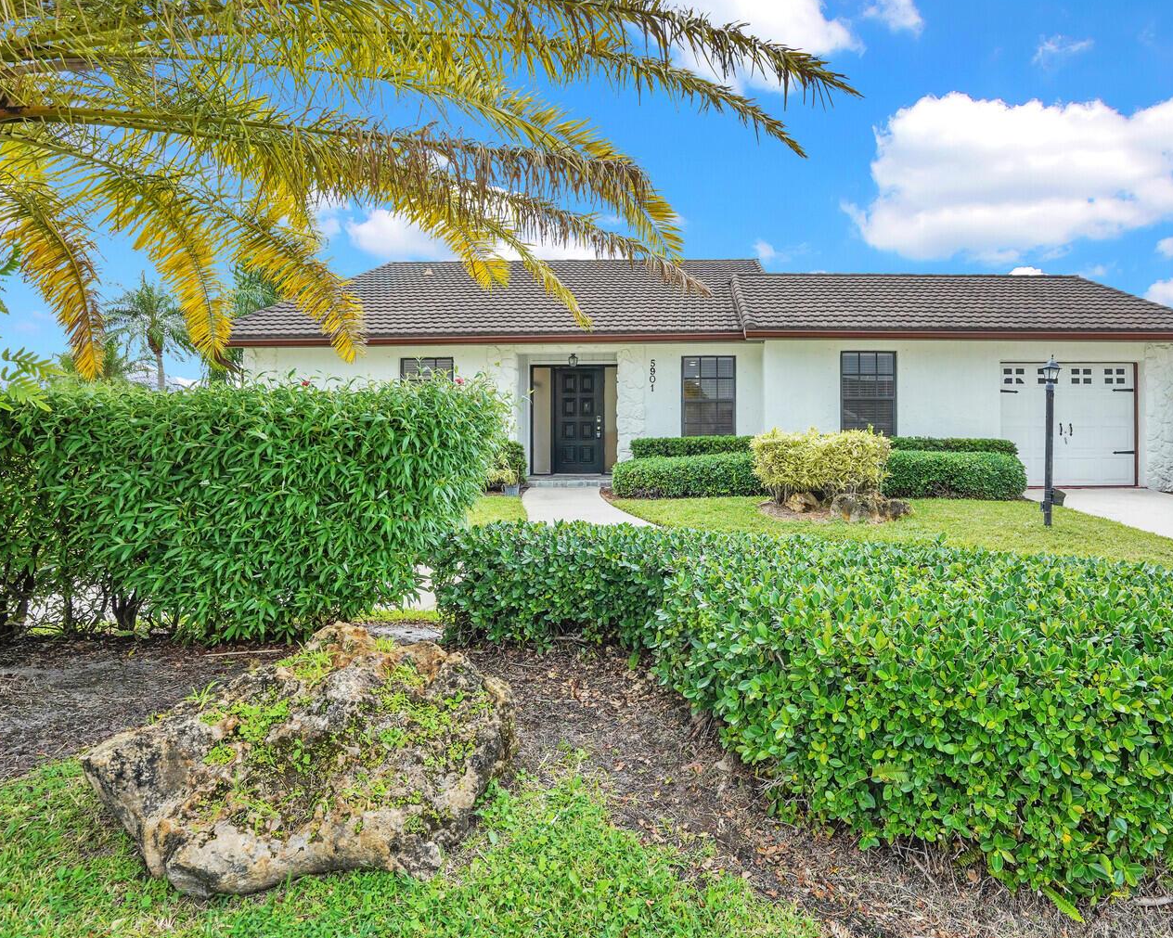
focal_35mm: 19
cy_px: 467
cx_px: 716
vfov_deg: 70.8
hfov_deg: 82.1
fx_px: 660
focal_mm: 16
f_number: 8
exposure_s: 1/200
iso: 800
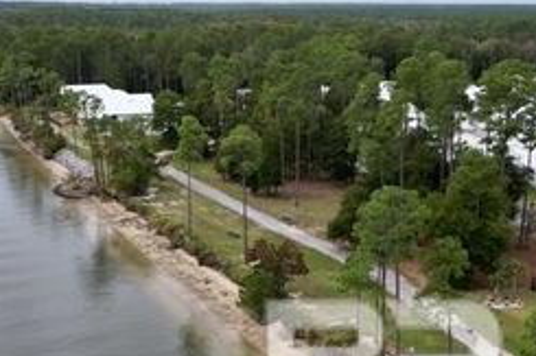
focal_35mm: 51
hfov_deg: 38.9
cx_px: 265
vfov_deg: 26.2
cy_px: 250
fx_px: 759
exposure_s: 1/2500
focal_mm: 6.72
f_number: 1.7
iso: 150
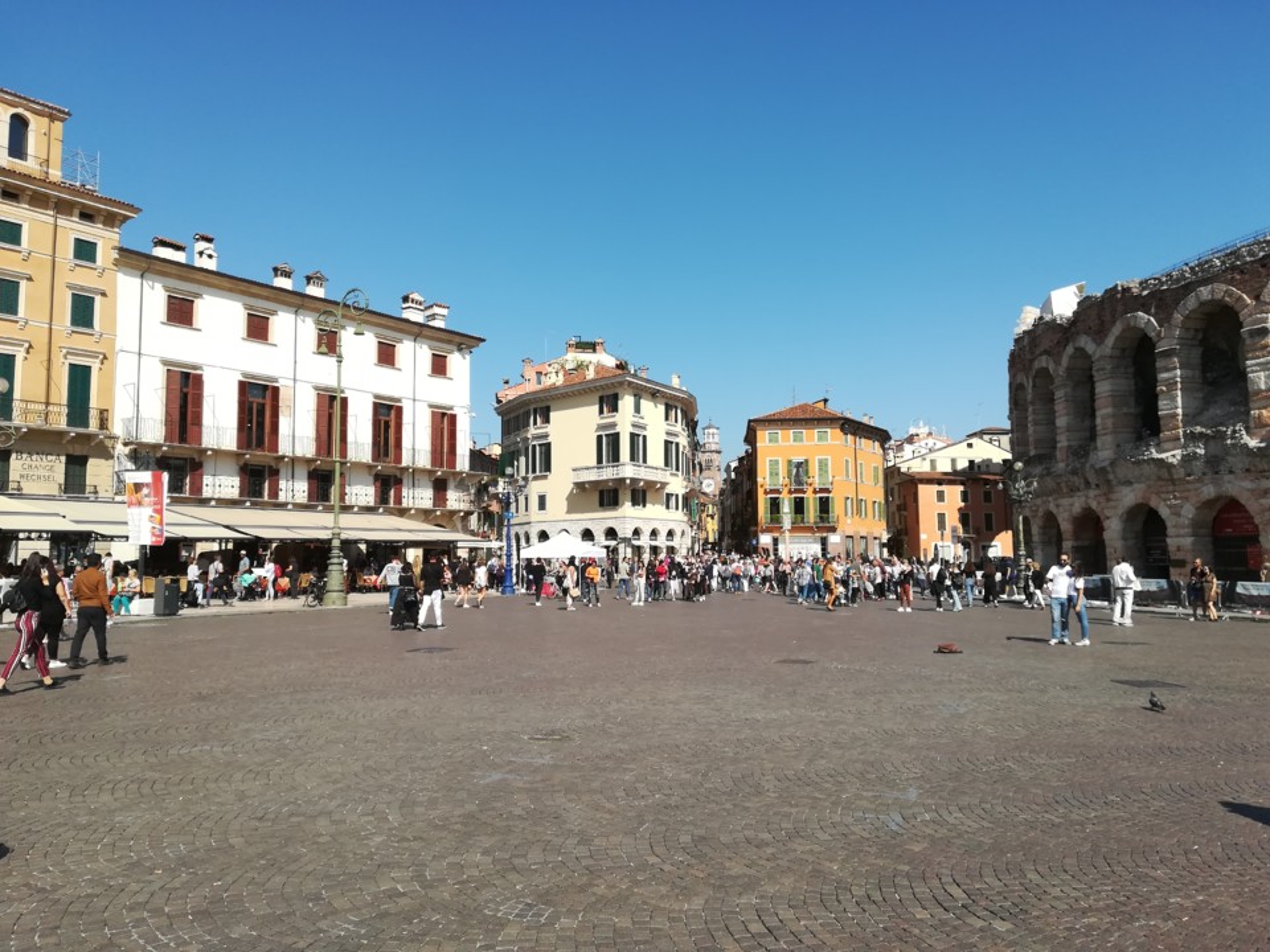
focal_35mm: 26
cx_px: 635
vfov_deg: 53.1
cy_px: 476
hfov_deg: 67.3
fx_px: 954
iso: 50
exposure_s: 1/1060
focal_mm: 3.83
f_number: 2.2
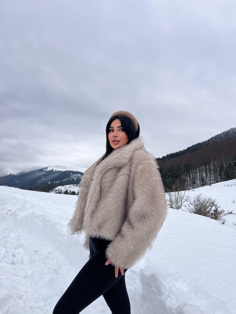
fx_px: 236
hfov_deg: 53.1
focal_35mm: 26
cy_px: 157
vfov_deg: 67.3
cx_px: 118
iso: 40
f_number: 1.5
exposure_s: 1/287
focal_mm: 5.7
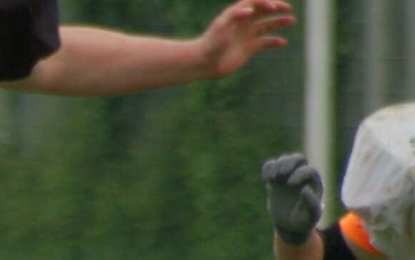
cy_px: 501
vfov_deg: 0.8
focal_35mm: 1741
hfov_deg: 1.2
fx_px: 19702
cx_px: -343
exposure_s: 1/640
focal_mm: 300
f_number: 5.6
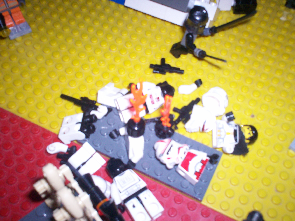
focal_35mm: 40
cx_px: 162
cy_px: 114
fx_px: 341
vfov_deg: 36.0
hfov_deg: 46.7
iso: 140
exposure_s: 1/60
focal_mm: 6
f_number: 4.5
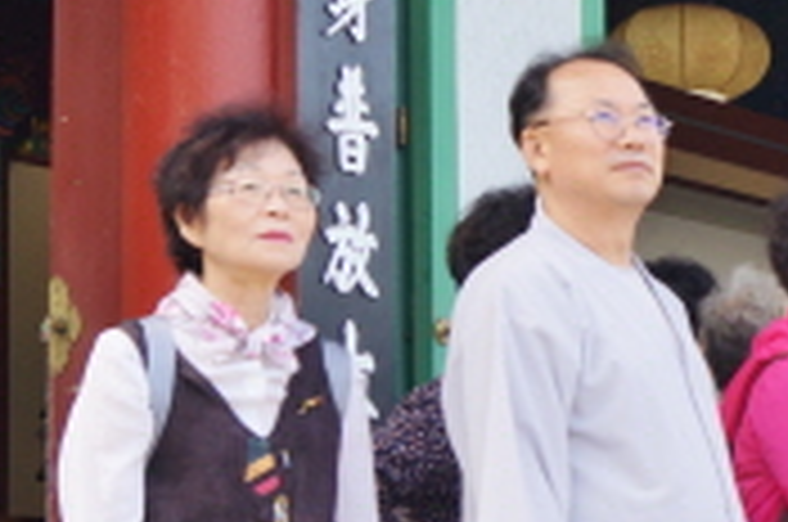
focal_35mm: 132
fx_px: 2884
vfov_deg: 10.3
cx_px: 1355
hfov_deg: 14.0
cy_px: 506
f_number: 6.3
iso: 100
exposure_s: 1/100
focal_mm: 22
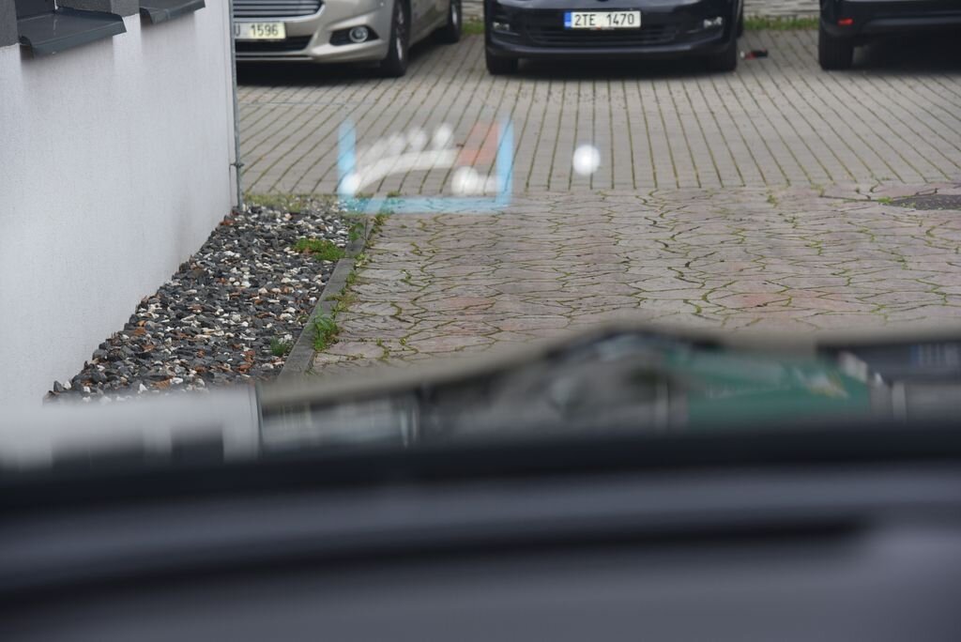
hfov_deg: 20.8
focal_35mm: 98
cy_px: 321
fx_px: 2617
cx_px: 480
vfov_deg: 14.0
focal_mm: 98
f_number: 5
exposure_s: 1/100
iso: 500
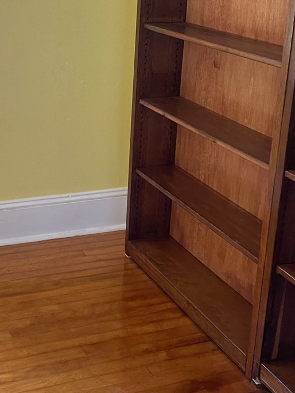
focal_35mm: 56
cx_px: 87
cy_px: 155
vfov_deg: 34.2
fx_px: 637
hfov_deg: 25.9
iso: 200
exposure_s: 1/60
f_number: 1.6
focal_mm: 5.1
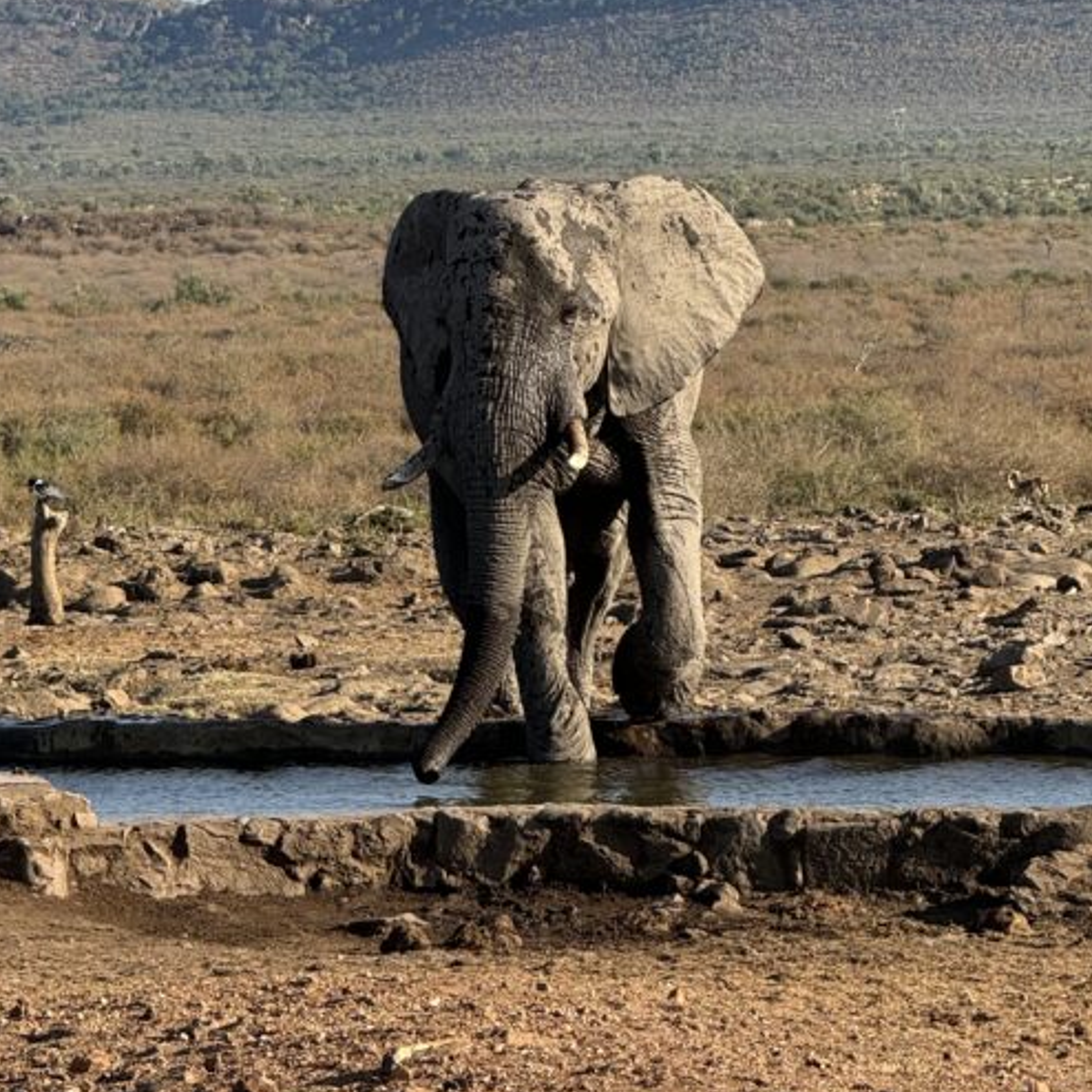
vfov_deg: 7.9
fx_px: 7852
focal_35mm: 220
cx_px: 581
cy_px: 303
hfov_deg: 8.0
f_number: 2.8
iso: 50
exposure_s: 1/990
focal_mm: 15.66
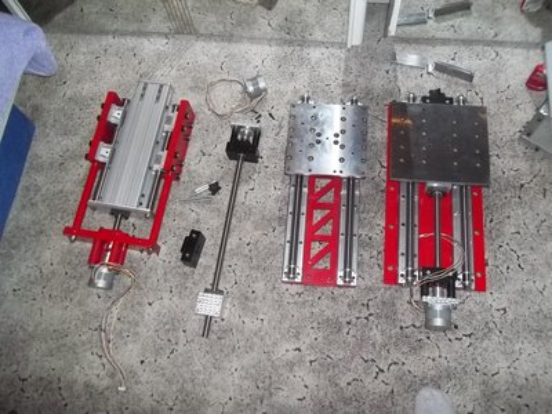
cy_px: 207
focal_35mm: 32
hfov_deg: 56.8
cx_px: 276
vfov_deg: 44.2
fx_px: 510
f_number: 2.9
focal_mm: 5.7
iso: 250
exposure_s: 1/30
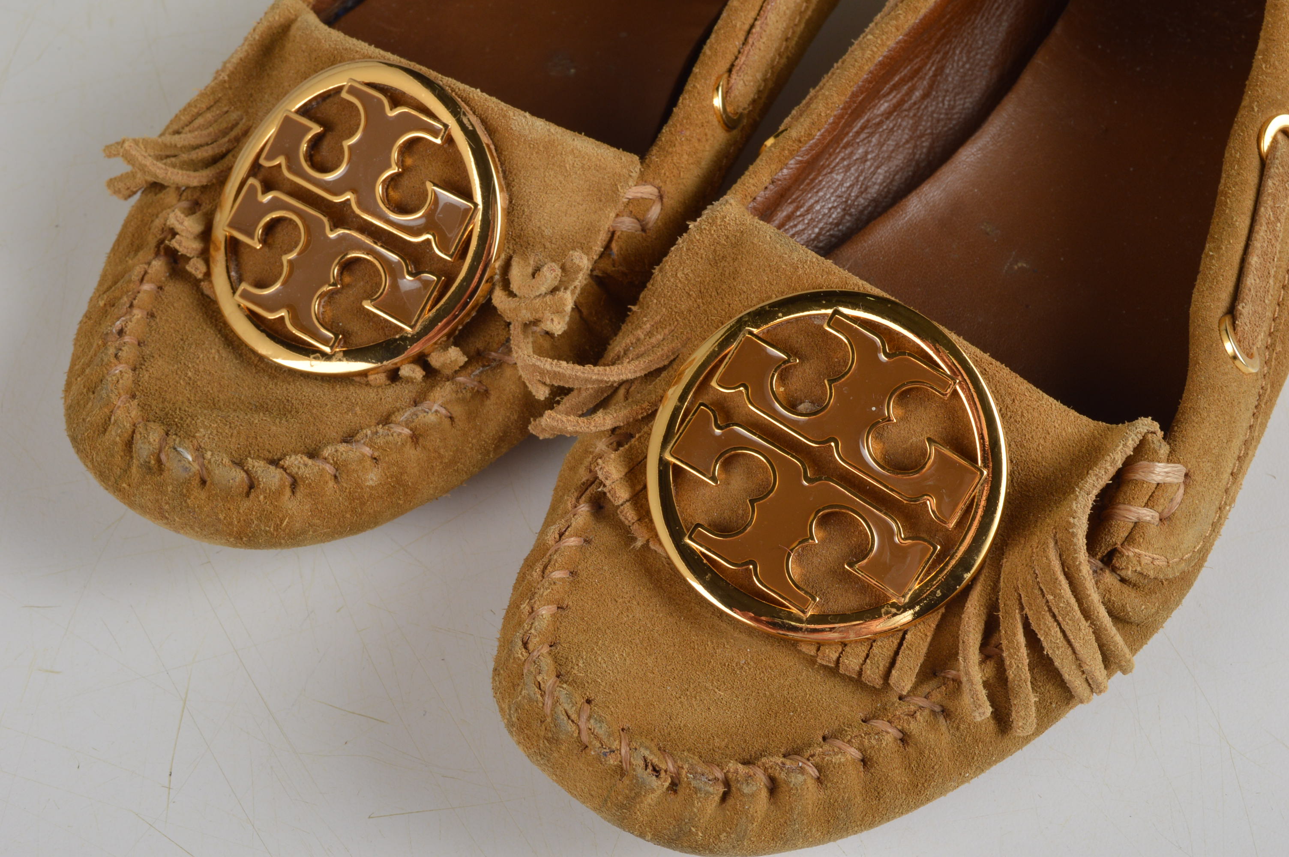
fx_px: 1824
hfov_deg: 38.9
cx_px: 644
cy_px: 428
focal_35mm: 51
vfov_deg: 26.4
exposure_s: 1/125
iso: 200
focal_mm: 34
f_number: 13
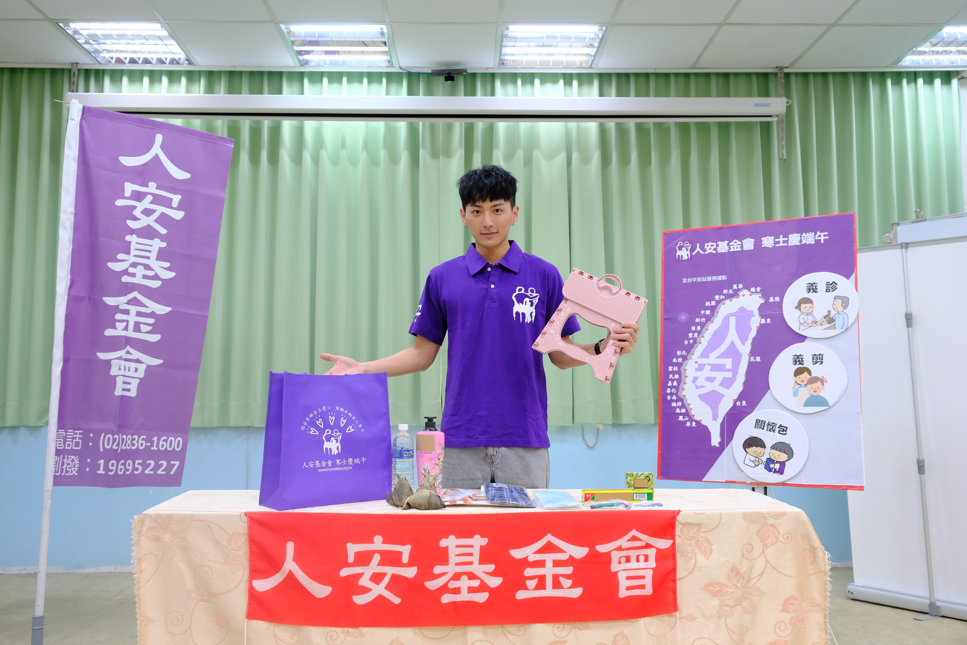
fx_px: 779
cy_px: 322
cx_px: 484
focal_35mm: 29
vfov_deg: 45.0
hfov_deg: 63.7
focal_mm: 19.6
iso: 800
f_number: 4
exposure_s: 1/52
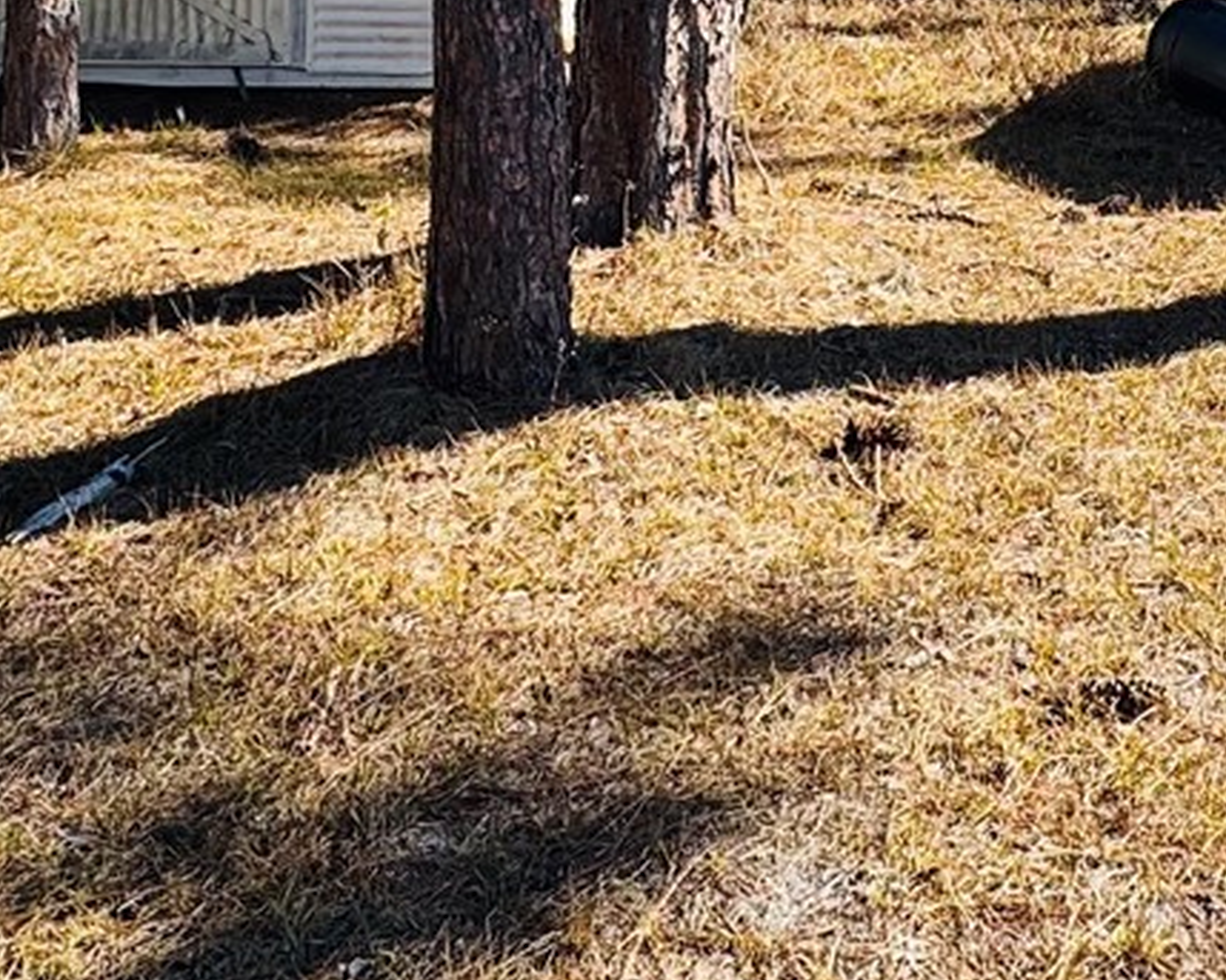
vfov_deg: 26.8
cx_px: 1000
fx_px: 1850
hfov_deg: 35.4
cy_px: -146
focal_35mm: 51
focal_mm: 2.22
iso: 50
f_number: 2.2
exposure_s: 1/779
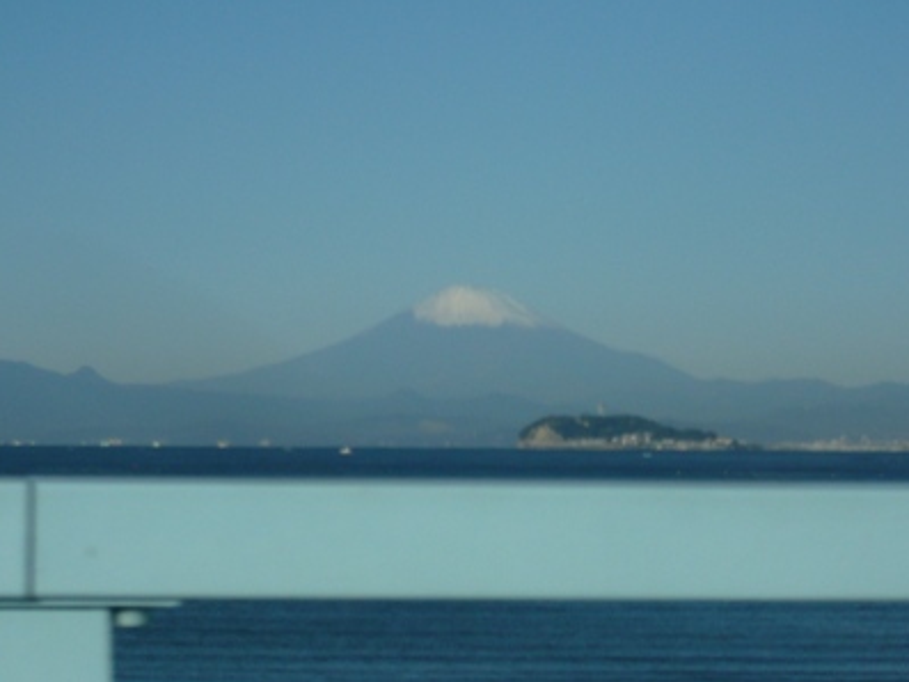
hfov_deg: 14.2
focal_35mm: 139
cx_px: 456
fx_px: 3651
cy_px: 341
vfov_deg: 10.7
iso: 100
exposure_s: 1/800
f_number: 5.4
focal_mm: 15.2
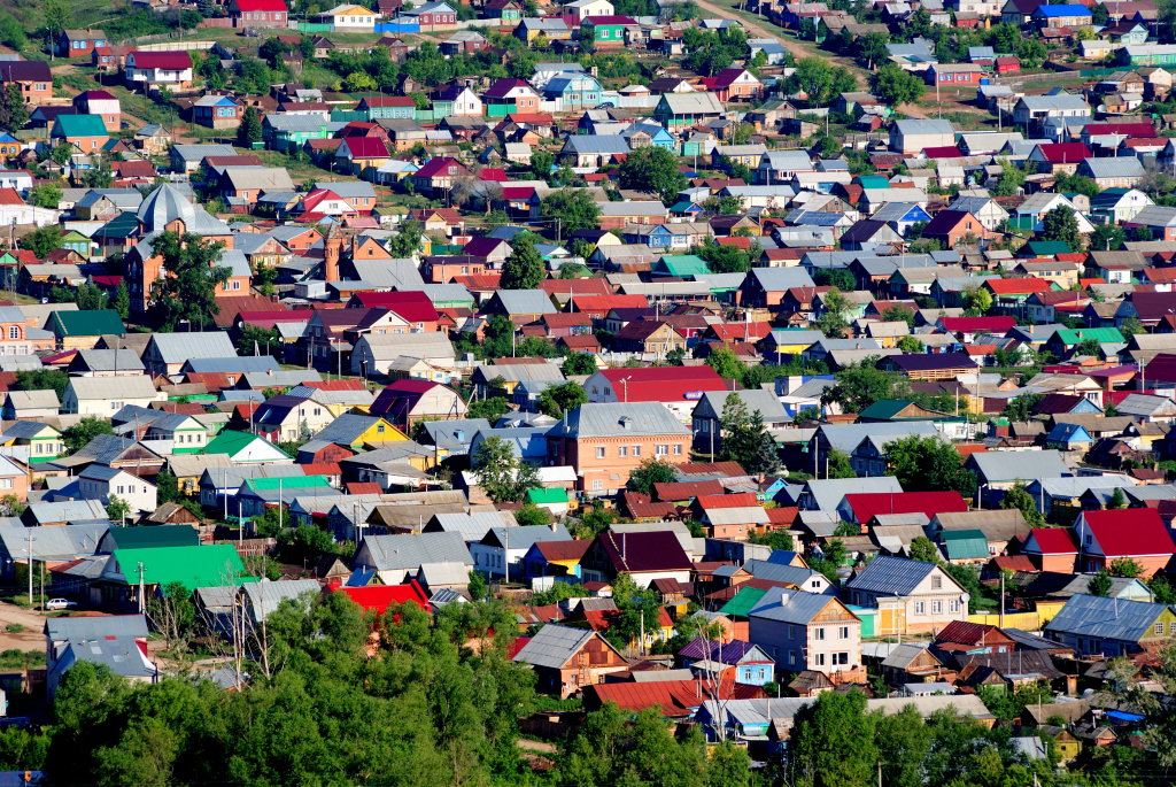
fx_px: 7357
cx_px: 588
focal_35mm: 225
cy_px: 394
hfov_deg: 9.1
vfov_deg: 6.1
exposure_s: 1/320
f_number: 8
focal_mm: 150
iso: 100
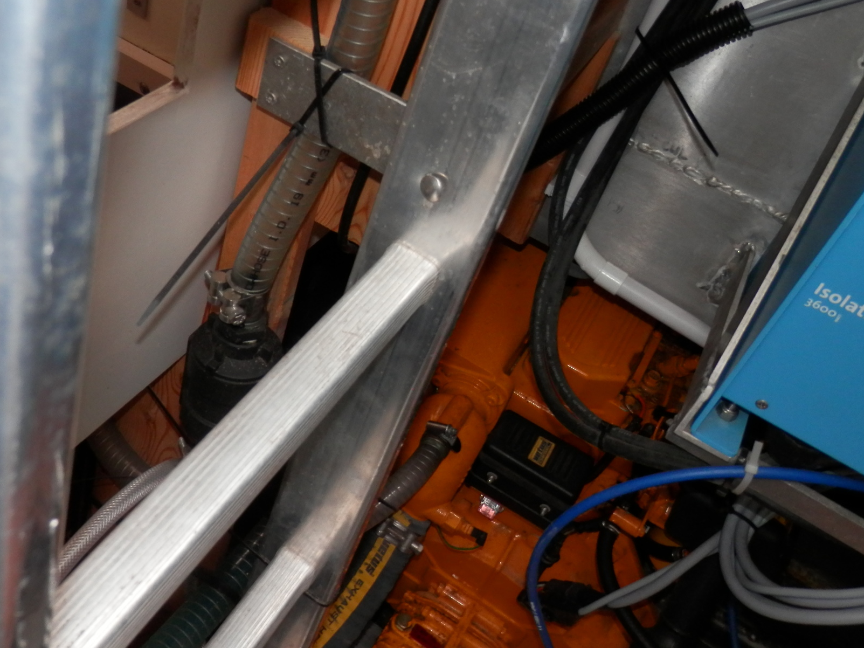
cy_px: 213
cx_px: 288
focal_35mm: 39
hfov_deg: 47.1
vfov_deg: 36.4
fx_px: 973
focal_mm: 4.5
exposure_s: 1/30
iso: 100
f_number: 3
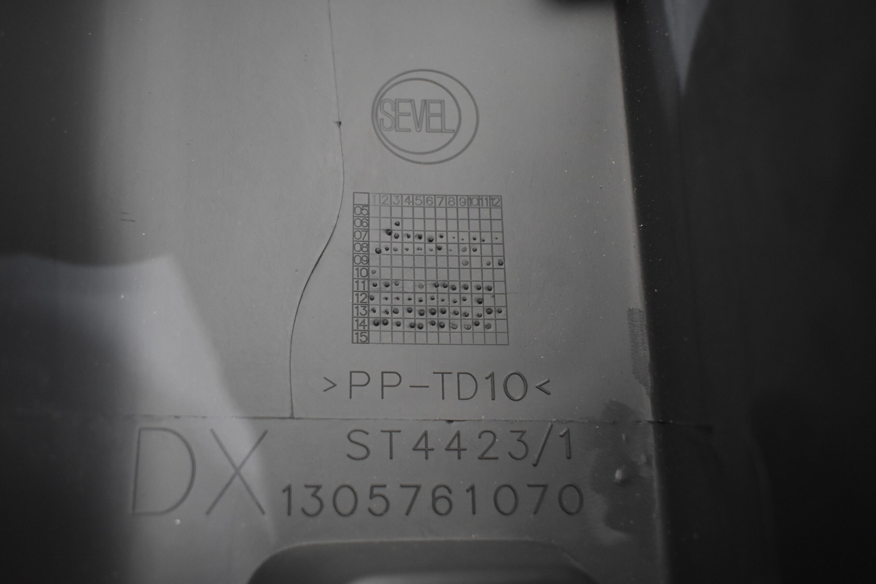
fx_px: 839
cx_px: 438
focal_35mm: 34
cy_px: 292
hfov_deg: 55.1
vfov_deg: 38.4
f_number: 4
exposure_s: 1/60
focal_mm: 23
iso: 1600
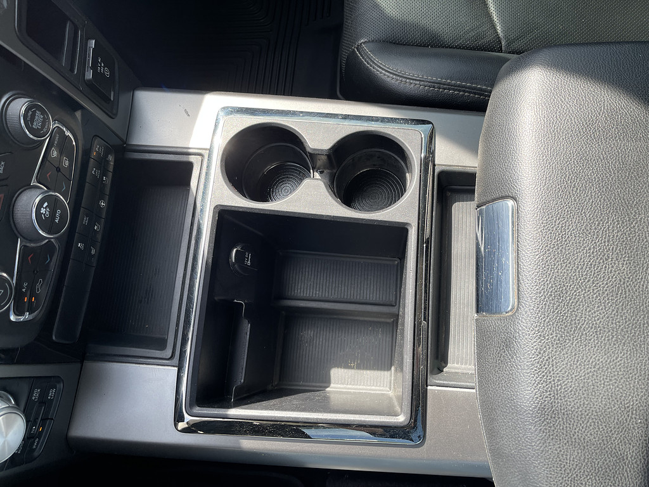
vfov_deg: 54.9
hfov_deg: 69.4
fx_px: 469
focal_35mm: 25
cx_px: 324
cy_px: 244
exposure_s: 1/278
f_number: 1.6
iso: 32
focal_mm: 5.1
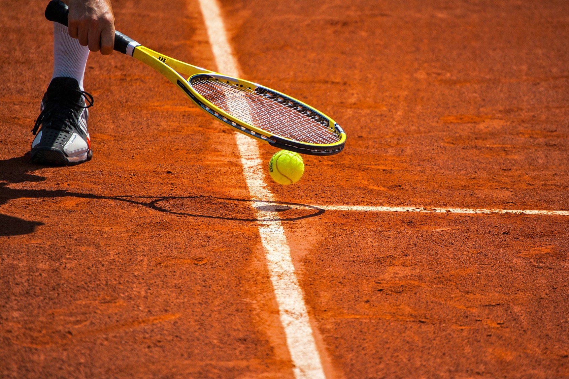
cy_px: 190
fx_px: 4738
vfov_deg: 4.6
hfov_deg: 6.9
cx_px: 284
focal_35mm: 300
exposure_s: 1/2000
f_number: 5.6
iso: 360
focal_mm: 200
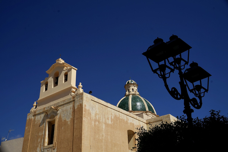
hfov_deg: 55.8
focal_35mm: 34
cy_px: 76
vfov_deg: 38.9
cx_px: 114
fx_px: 215
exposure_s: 1/800
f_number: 9
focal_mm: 34
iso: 100
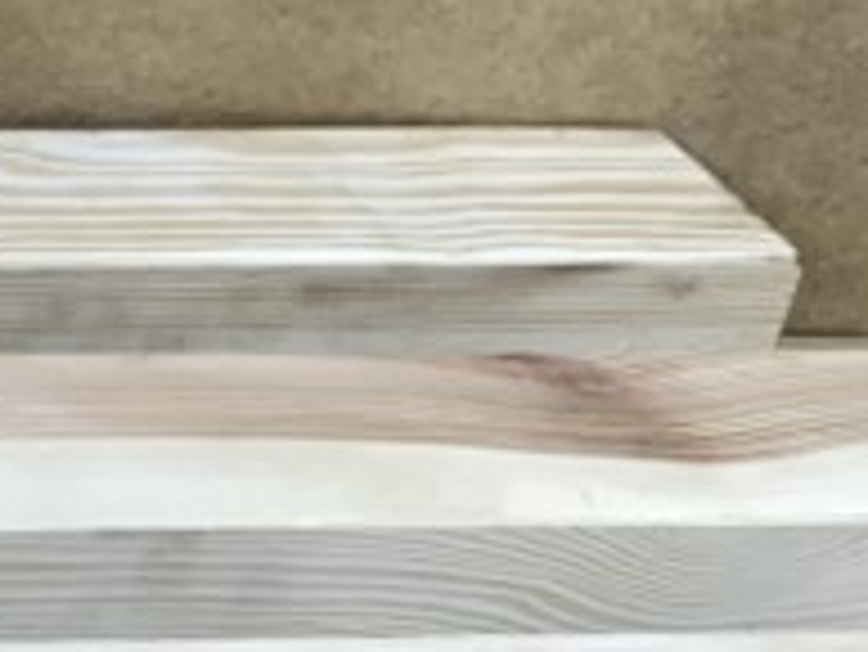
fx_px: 3463
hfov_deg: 11.7
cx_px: -1219
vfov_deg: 10.8
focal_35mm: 138
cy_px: 247
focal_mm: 4.25
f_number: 1.8
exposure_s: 1/109
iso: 32
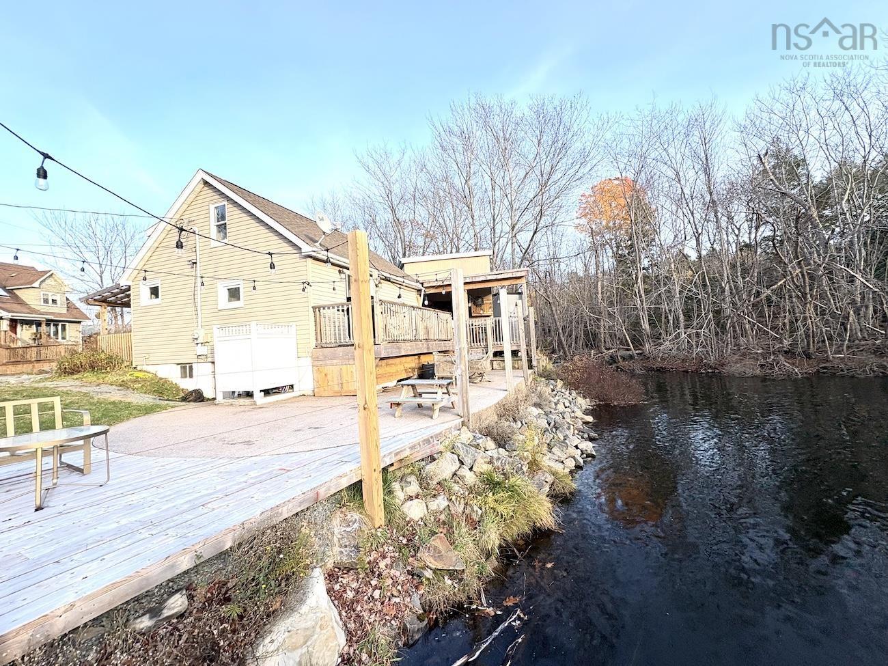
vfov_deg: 85.7
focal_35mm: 14
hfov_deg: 102.1
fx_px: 359
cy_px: 333
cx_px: 444
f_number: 2.2
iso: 40
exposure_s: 1/359
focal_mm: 2.22
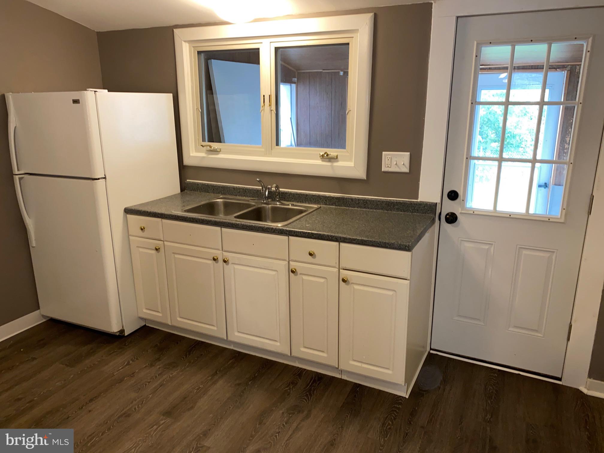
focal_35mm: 26
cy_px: 226
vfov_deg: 53.1
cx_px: 302
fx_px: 454
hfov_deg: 67.3
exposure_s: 1/30
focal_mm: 4.25
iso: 64
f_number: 1.8
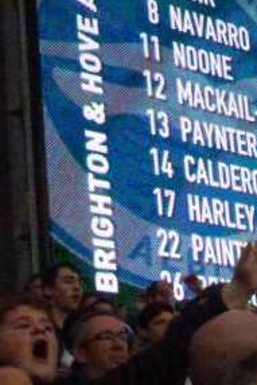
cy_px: 147
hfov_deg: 10.2
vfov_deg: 15.6
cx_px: 355
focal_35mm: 131
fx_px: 1401
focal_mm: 8
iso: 1600
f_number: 4
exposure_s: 1/1300
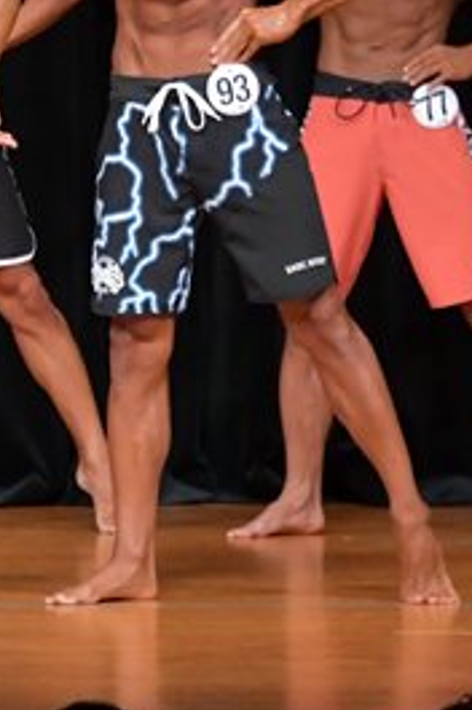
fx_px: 12520
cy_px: 134
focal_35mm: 635
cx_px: -396
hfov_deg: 2.2
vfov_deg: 3.3
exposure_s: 1/400
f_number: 5.6
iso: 5000
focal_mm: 145
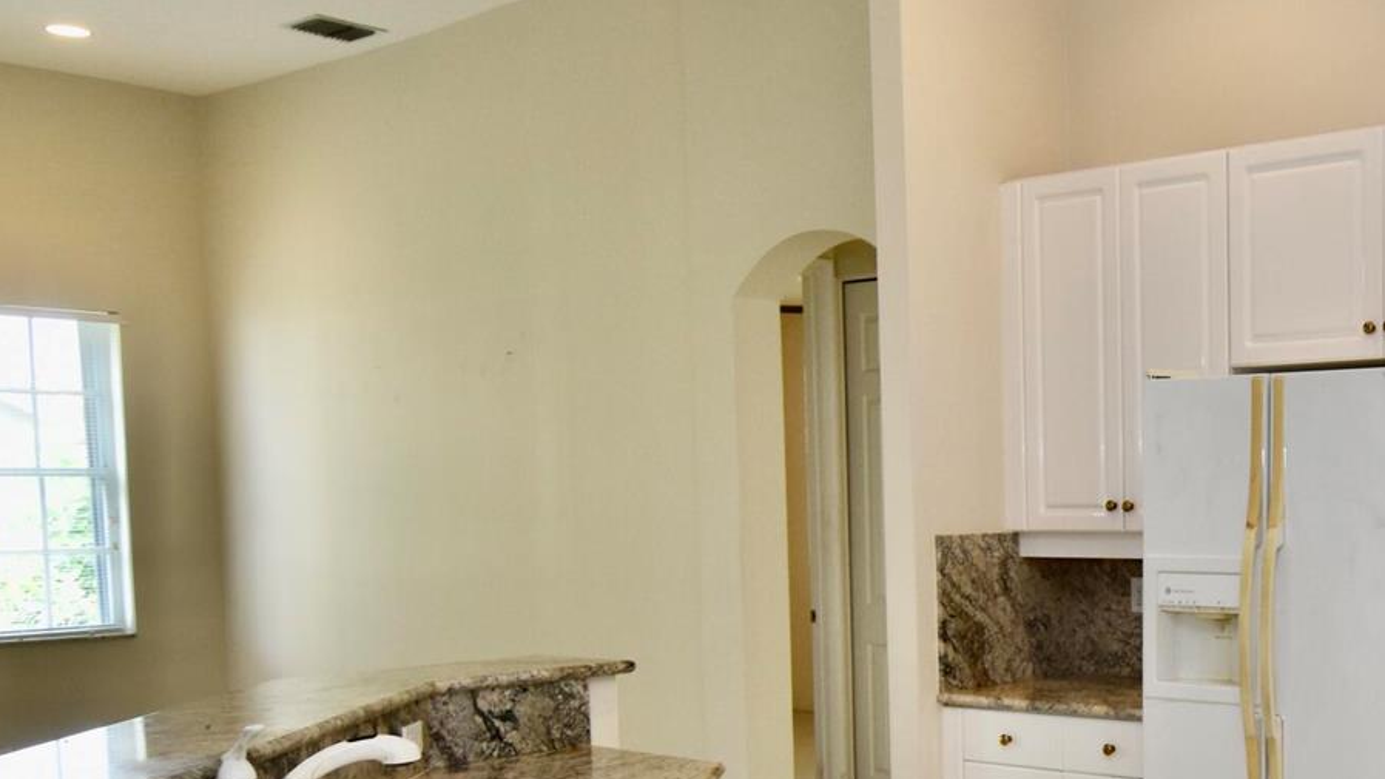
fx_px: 1579
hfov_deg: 42.6
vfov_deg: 27.2
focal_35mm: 43
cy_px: 607
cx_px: 1294
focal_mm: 12
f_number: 5
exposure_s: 1/60
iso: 320
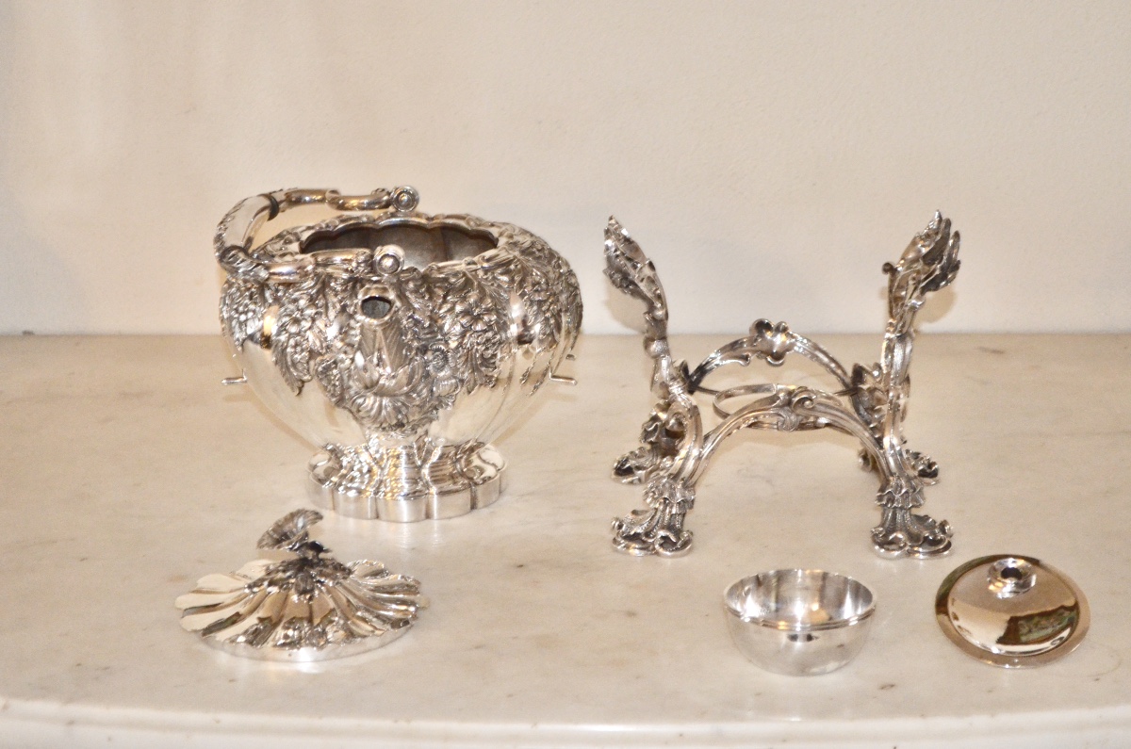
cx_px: 566
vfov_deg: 16.5
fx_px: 2587
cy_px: 374
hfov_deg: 24.7
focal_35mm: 82
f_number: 5.6
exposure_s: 1/20
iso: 3200
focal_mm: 55
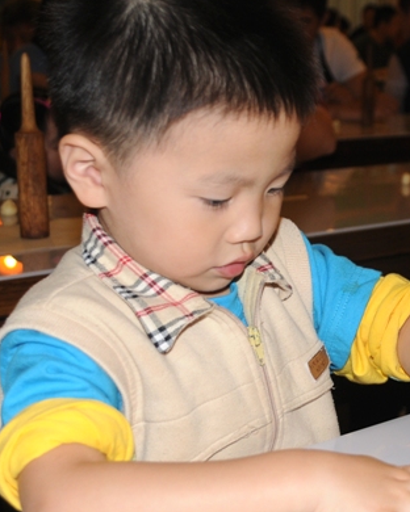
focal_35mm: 75
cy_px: 268
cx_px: 330
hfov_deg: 20.2
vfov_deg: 25.4
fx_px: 1138
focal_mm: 26
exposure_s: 1/60
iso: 400
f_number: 4
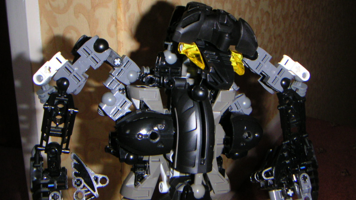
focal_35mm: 43
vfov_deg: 27.7
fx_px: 406
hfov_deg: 47.4
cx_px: 178
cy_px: 95
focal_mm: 5.1
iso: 200
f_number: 6.7
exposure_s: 1/45
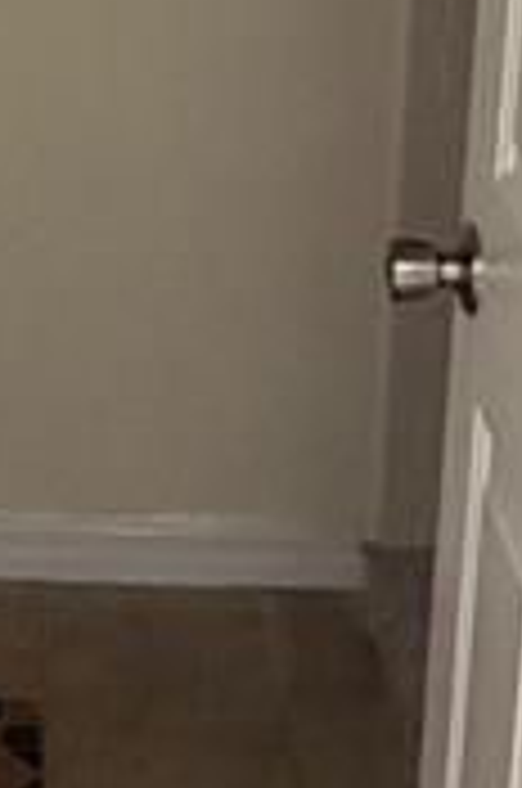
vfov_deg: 19.9
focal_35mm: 100
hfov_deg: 13.4
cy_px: 36
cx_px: -18
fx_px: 2183
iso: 500
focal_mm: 2.22
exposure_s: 1/60
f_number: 2.2
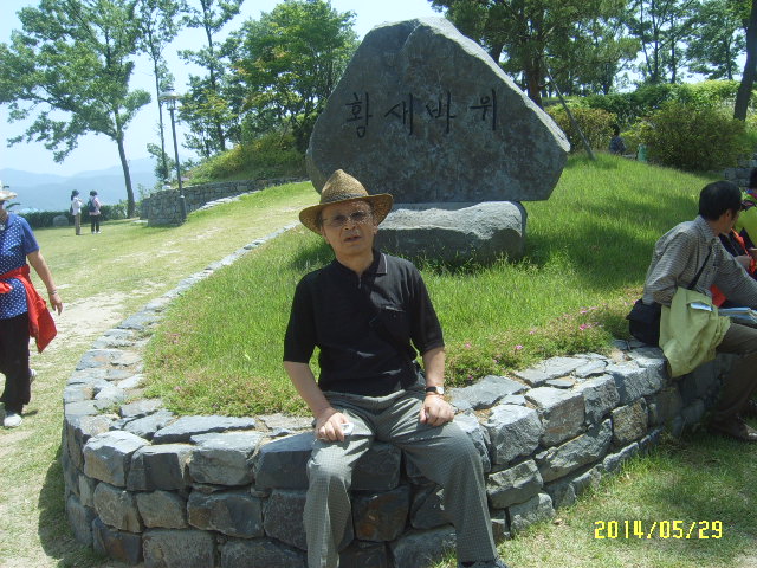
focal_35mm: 35
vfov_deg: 40.7
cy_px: 284
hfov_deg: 52.6
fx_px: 765
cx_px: 378
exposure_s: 1/180
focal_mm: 5.8
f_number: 5.8
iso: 50
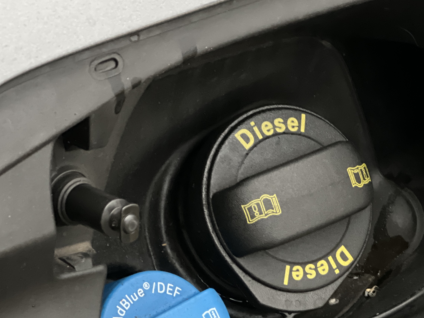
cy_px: 247
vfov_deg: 10.8
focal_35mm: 137
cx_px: 275
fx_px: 1678
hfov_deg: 14.4
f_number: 2.8
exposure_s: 1/15
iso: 1000
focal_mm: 9
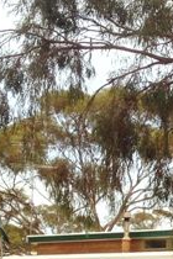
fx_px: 1002
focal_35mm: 139
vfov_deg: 14.4
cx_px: 278
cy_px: 290
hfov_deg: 9.5
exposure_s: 1/120
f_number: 2.4
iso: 64
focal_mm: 4.28
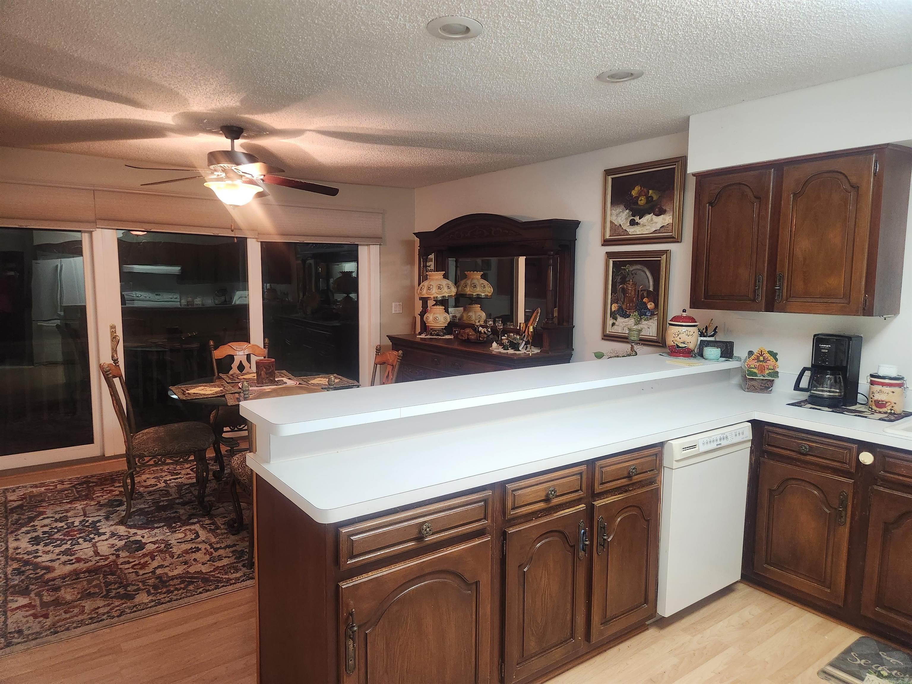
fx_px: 606
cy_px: 342
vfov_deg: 58.9
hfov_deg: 73.9
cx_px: 456
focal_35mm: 23
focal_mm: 5.4
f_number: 1.8
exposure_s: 1/120
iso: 500
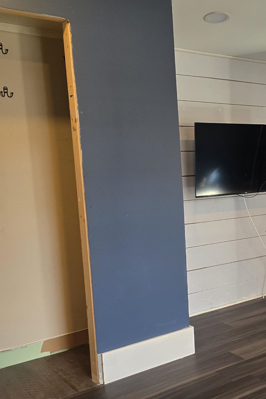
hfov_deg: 29.0
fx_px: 477
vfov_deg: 45.3
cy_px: 231
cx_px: 271
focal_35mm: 43
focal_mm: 6.3
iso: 160
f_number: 1.7
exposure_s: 1/120
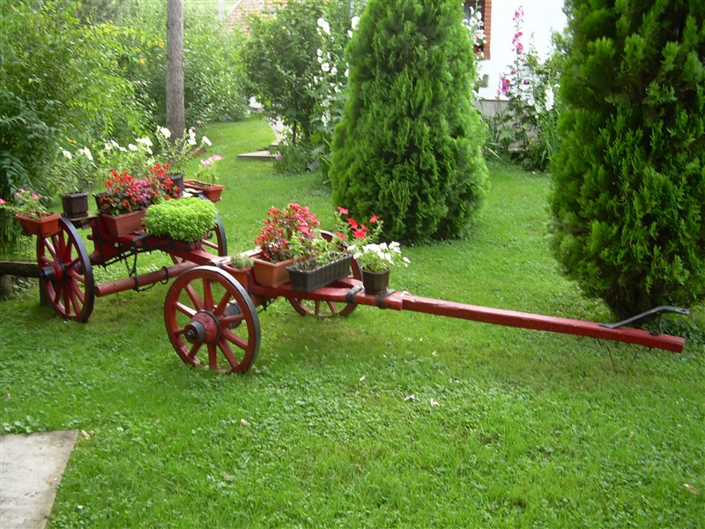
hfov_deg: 49.0
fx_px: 774
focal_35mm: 38
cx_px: 352
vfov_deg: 37.7
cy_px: 264
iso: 50
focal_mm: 6.3
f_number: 2.8
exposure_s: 1/32.7
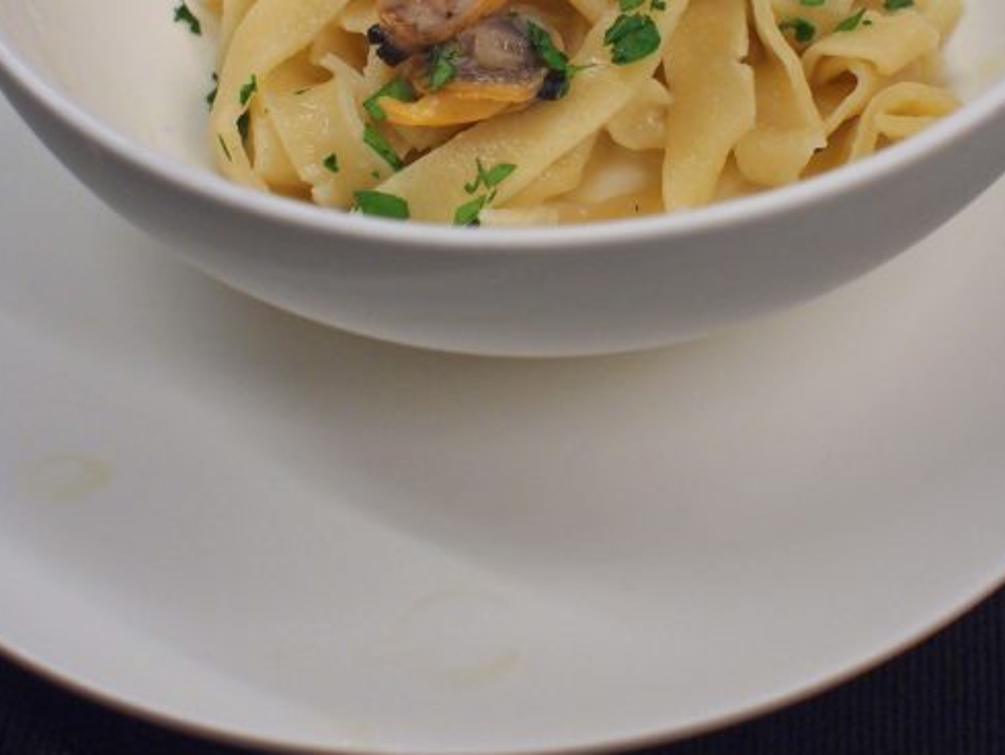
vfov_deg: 20.3
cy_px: 66
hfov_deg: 27.4
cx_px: 576
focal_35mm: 71
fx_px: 2062
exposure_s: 1/60
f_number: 4
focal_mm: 17
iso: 320
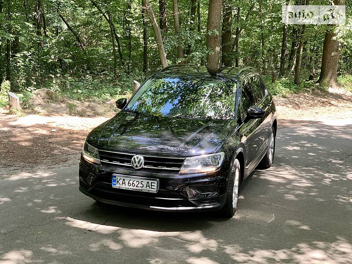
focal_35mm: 52
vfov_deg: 28.0
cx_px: 176
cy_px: 132
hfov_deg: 36.8
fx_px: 529
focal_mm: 6
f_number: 2.4
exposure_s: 1/122
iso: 64
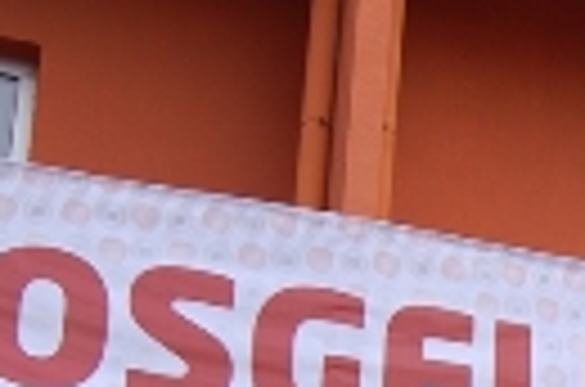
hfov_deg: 16.9
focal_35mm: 114
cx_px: 774
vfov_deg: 11.4
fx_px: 1848
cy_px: 621
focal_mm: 22
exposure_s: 1/125
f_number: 5.6
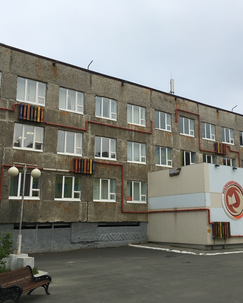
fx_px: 342
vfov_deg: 47.9
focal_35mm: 38
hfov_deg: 38.9
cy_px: 152
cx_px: 150
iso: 25
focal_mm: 4.15
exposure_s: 1/569
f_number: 2.2
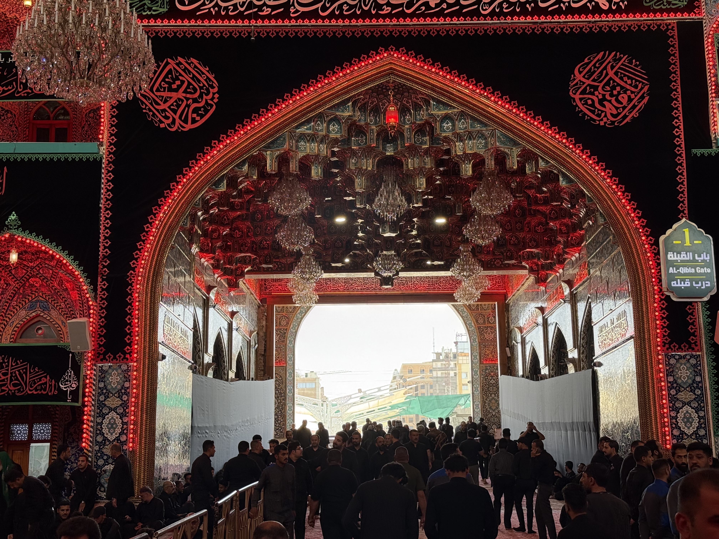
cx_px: 360
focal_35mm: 48
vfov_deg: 30.3
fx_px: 997
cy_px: 270
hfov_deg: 39.7
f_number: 1.78
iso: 80
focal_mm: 6.76
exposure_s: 1/245
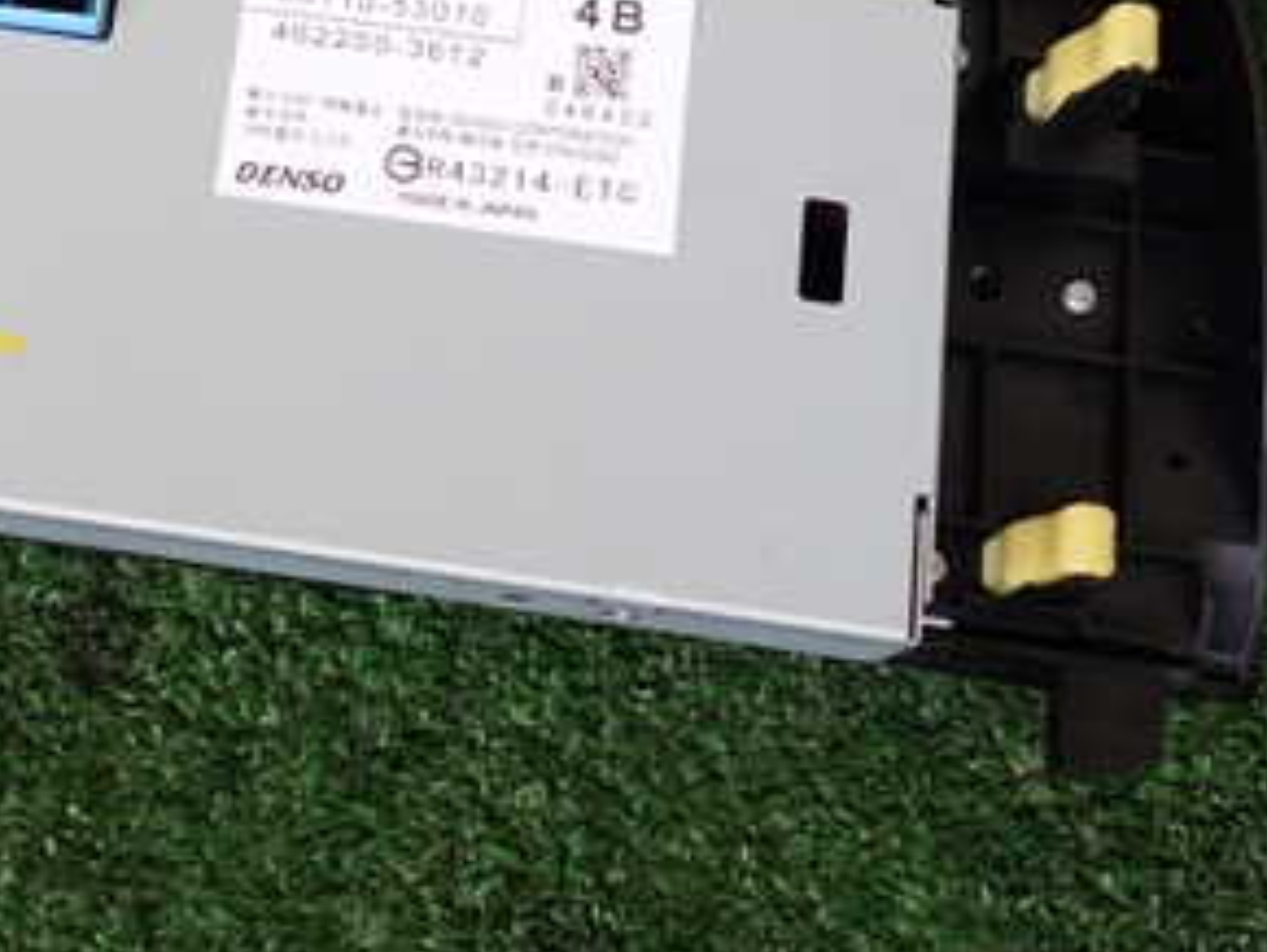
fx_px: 2271
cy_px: 166
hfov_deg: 30.3
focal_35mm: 62
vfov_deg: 23.3
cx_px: 218
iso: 200
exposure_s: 1/80
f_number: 2.3
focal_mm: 5.4
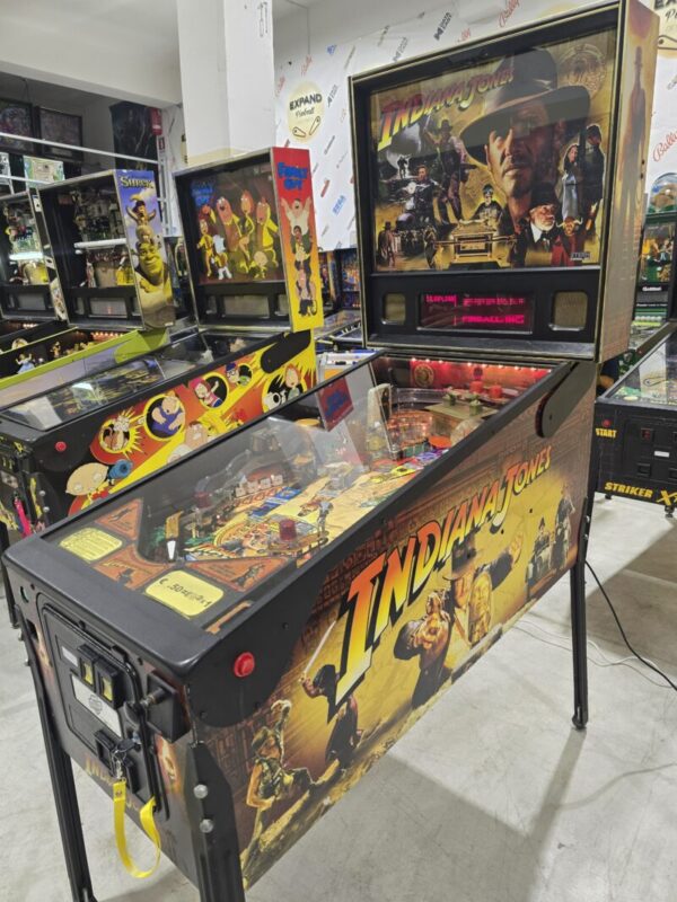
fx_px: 600
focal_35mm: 23
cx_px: 338
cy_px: 451
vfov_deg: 73.9
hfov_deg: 58.9
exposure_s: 1/100
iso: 125
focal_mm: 6.3
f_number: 1.7
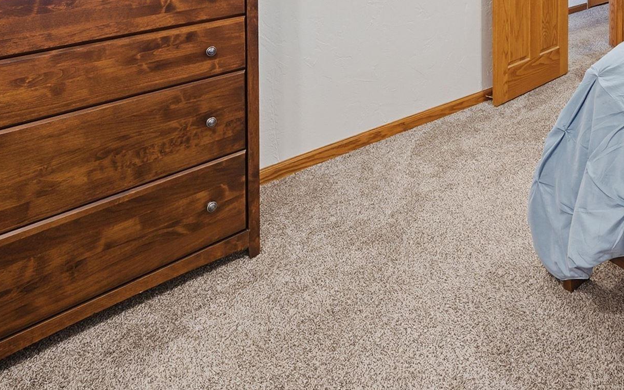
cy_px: -109
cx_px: 497
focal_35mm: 31
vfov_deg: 31.8
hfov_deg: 56.9
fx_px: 527
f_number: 7.1
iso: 100
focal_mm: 12
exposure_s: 1/20
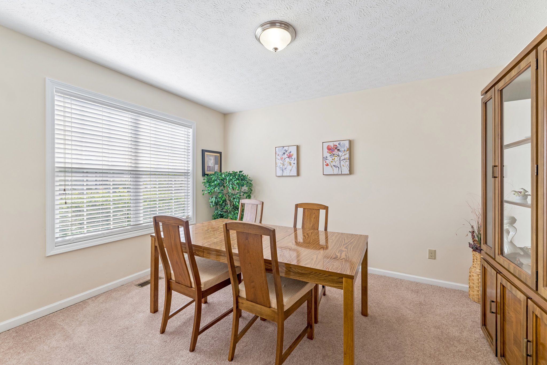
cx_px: 274
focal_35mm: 14
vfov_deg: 81.2
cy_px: 182
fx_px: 213
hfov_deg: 104.3
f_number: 5.6
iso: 160
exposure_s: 1/30
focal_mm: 14
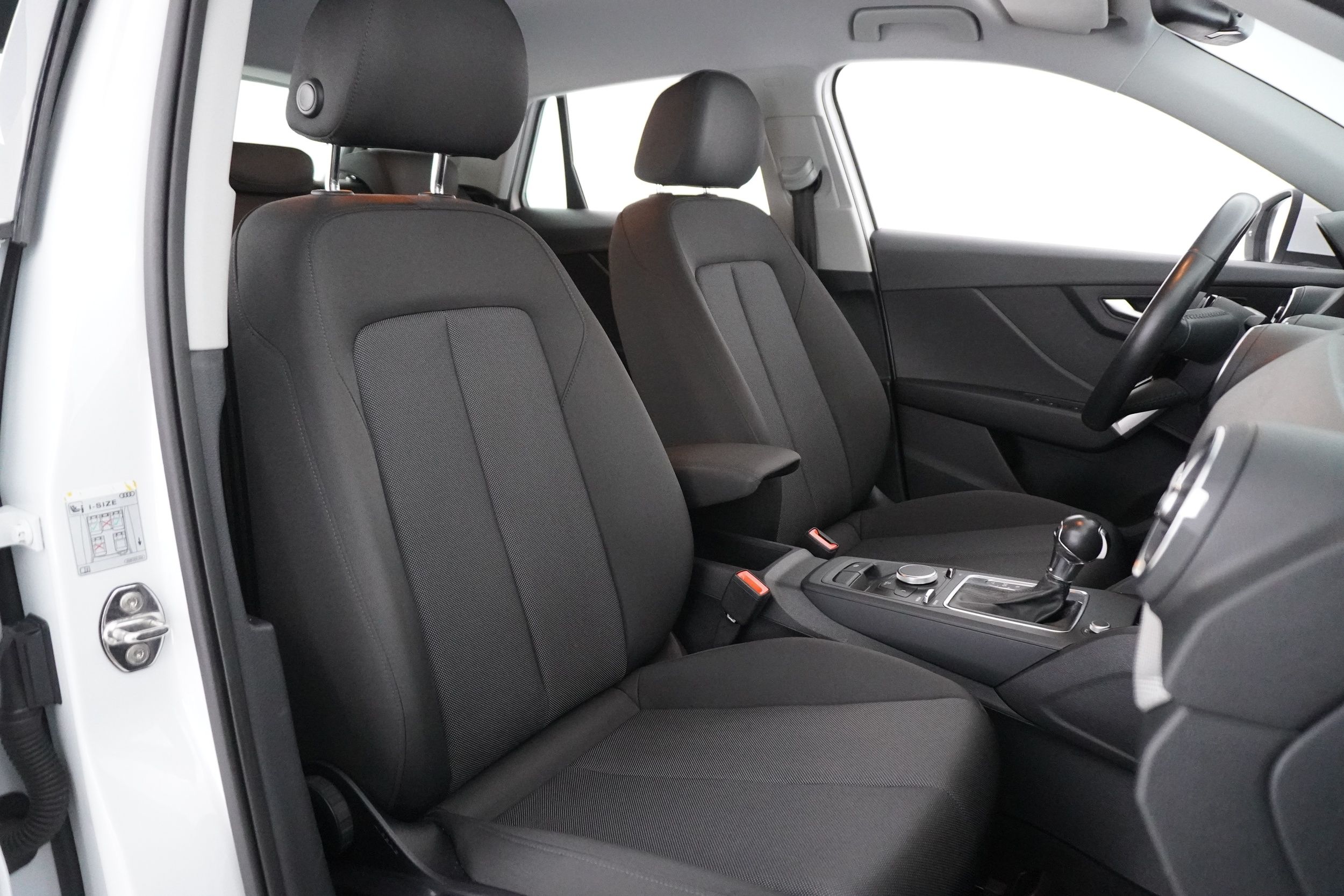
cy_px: 448
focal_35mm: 24
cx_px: 672
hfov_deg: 73.7
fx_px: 896
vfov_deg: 53.1
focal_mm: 16
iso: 6400
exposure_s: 1/80
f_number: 3.5
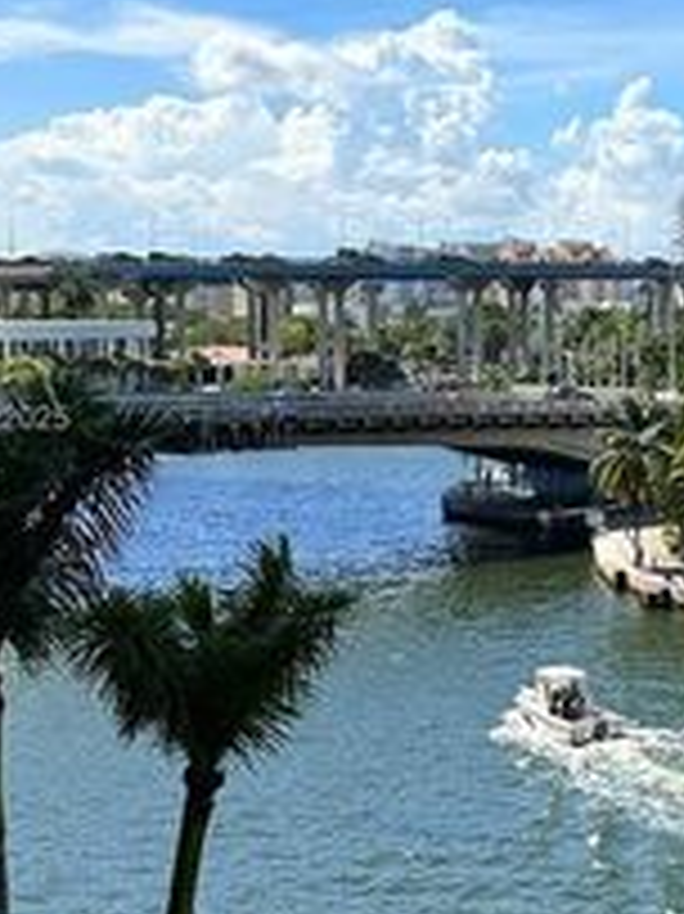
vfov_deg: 24.7
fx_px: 2084
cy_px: 421
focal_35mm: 79
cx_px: 738
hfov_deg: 18.0
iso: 80
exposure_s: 1/4762
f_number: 1.78
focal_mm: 6.86
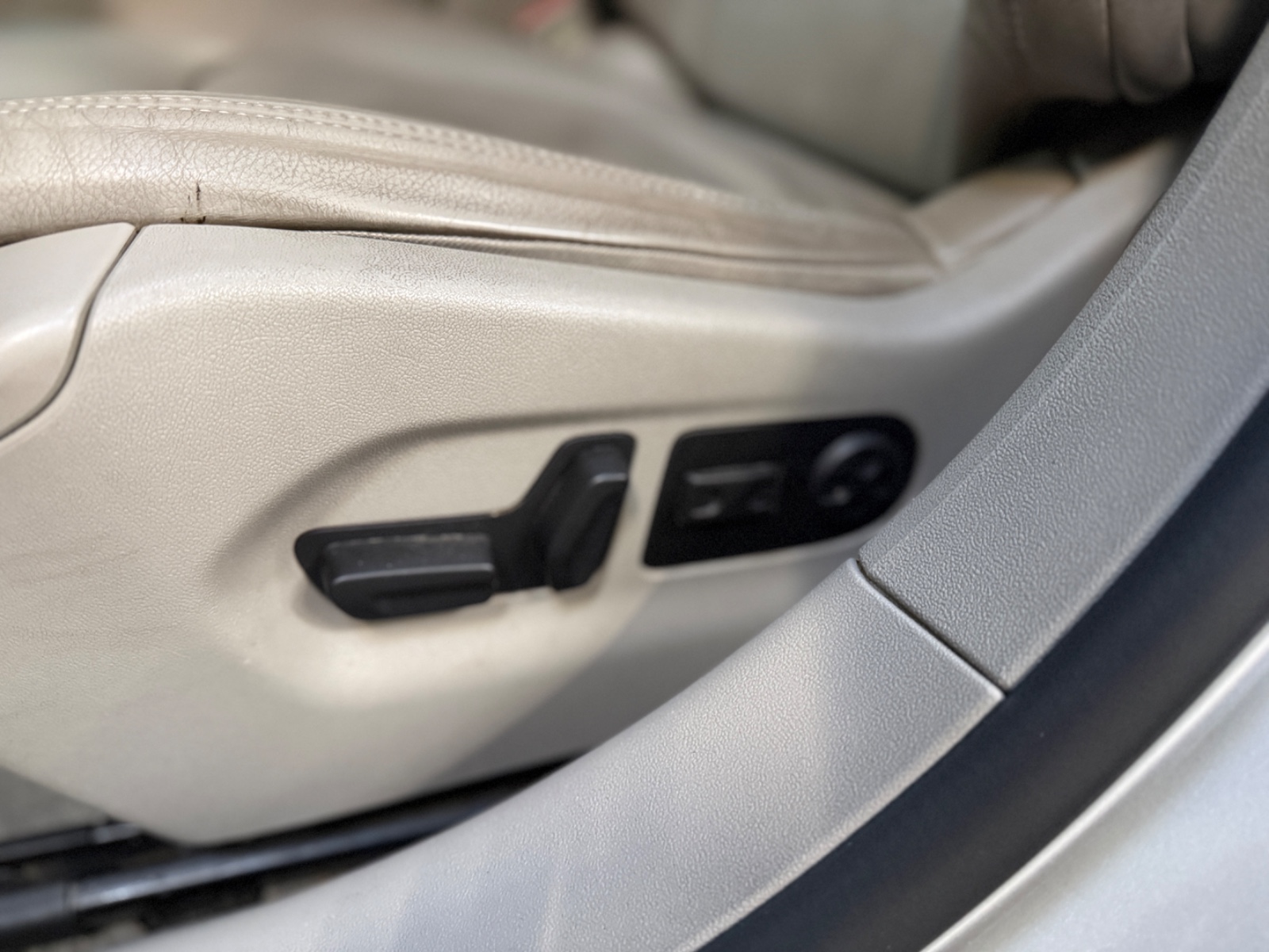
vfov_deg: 56.8
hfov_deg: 71.6
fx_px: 880
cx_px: 634
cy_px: 476
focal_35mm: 24
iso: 640
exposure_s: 1/33
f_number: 1.78
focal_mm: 6.76
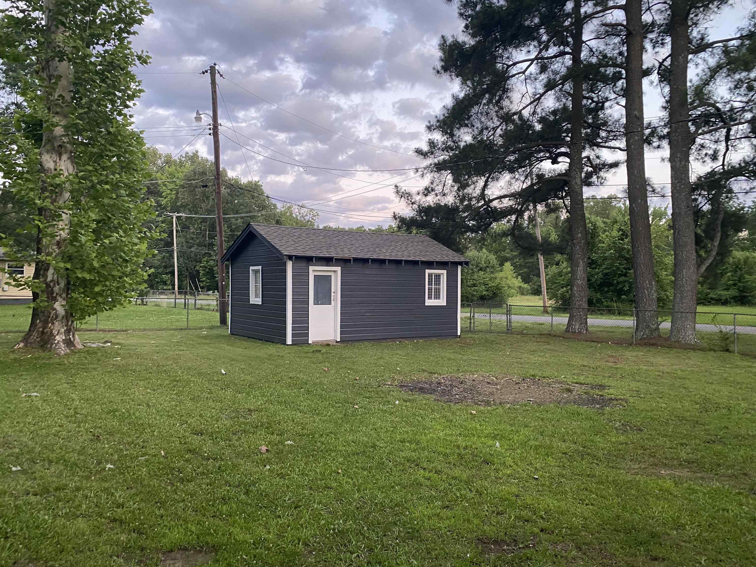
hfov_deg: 65.3
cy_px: 278
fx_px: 590
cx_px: 375
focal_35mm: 27
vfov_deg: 51.4
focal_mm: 4.25
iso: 200
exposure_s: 1/60
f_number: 1.8
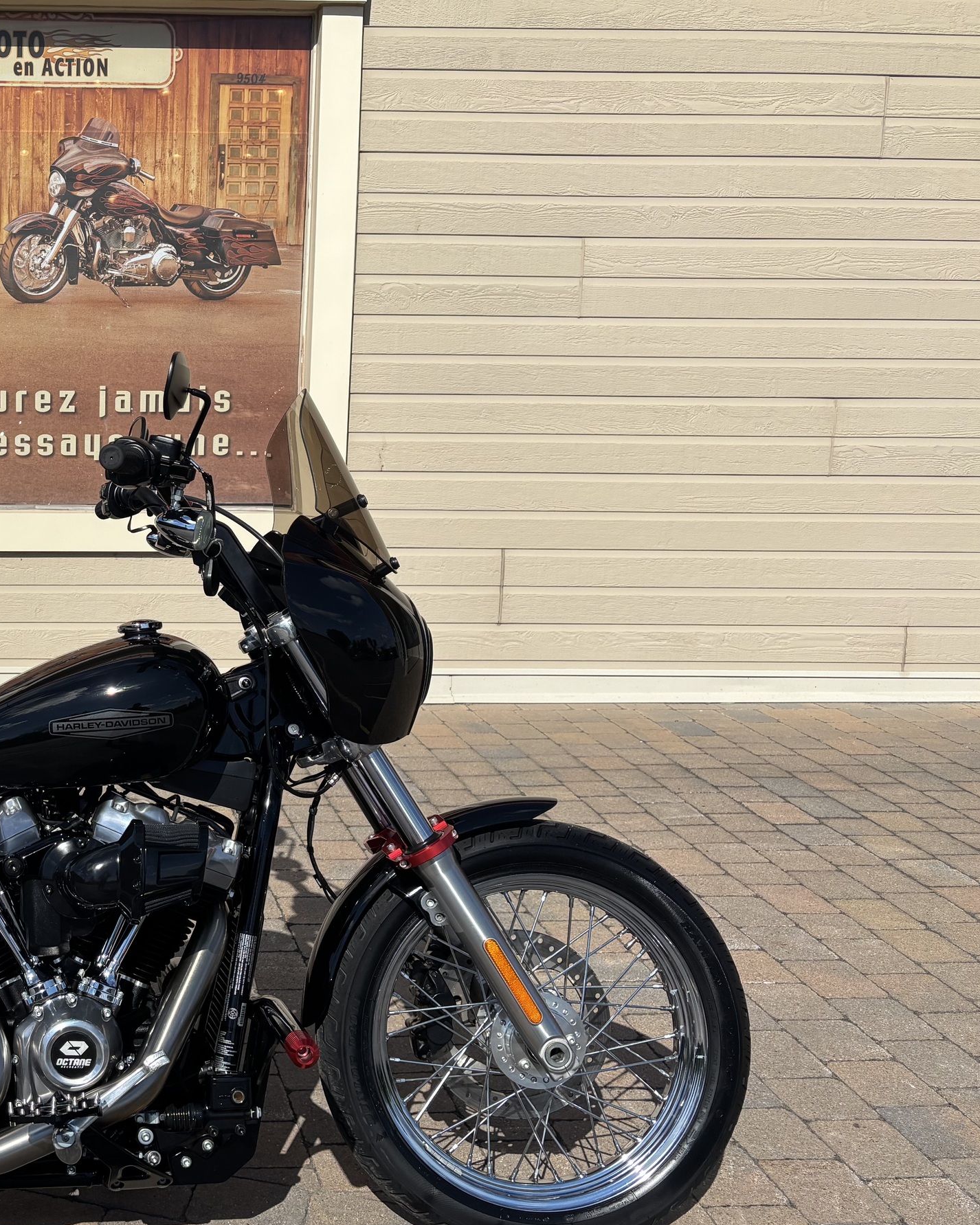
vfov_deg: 44.8
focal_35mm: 41
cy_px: 587
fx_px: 1487
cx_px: 27
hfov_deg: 33.7
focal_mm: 5.96
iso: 50
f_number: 1.6
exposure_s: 1/6329
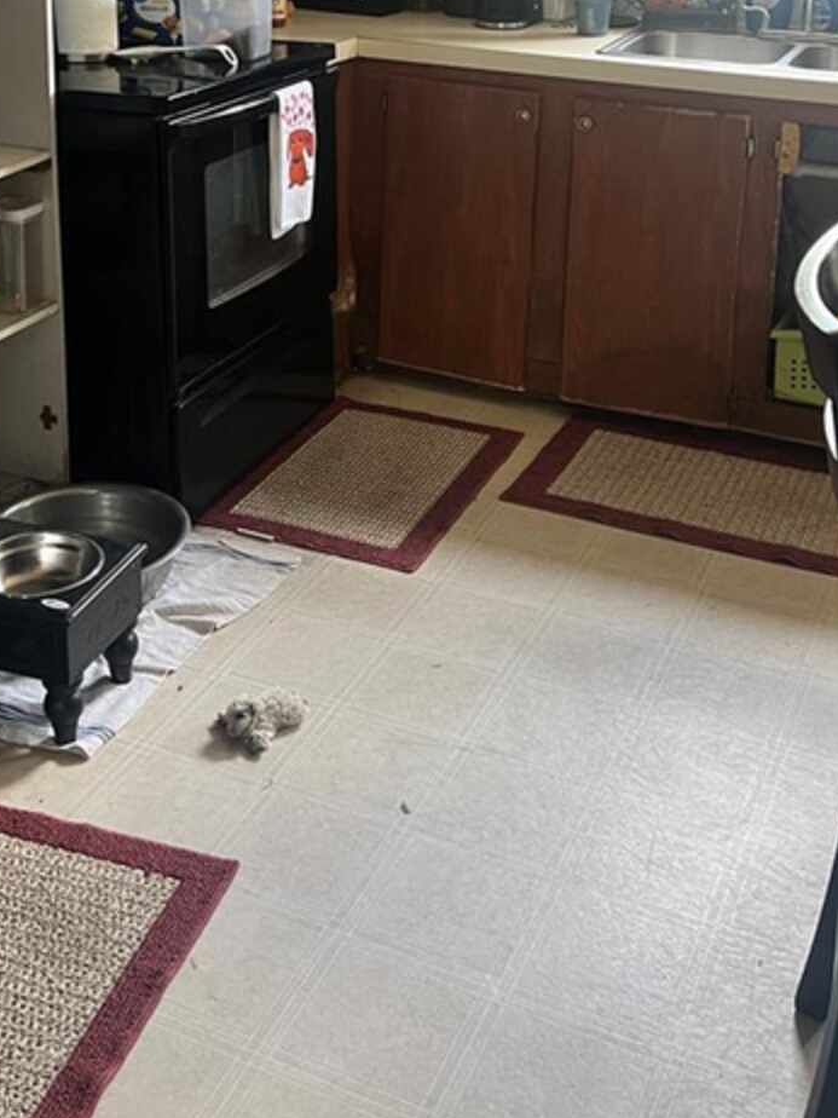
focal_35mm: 48
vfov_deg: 37.6
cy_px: 160
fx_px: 1549
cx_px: 330
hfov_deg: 30.2
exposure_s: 1/60
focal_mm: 5.7
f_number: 1.5
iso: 100
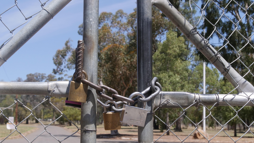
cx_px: 127
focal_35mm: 70
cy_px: 90
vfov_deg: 17.2
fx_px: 471
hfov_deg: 30.2
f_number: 9
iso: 640
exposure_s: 1/1000
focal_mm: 32
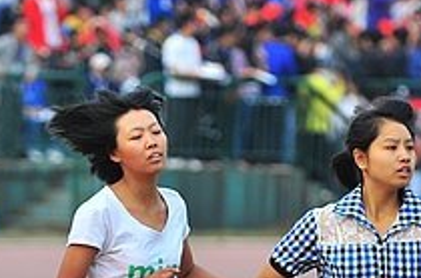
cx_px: 106
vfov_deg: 2.7
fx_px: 6009
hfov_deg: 4.0
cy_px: 279
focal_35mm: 515
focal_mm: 120
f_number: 2.8
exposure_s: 1/1250
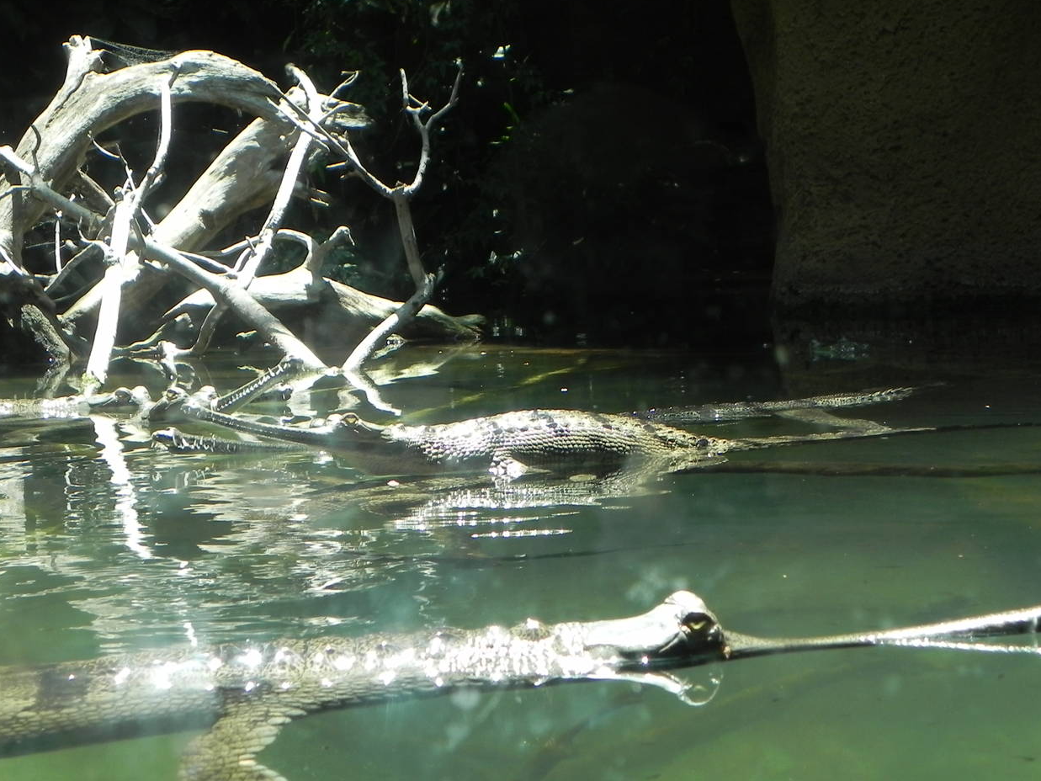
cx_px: 453
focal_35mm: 75
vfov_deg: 19.6
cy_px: 344
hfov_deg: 26.0
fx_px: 2256
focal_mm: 10.3
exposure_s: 1/147
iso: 160
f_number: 4
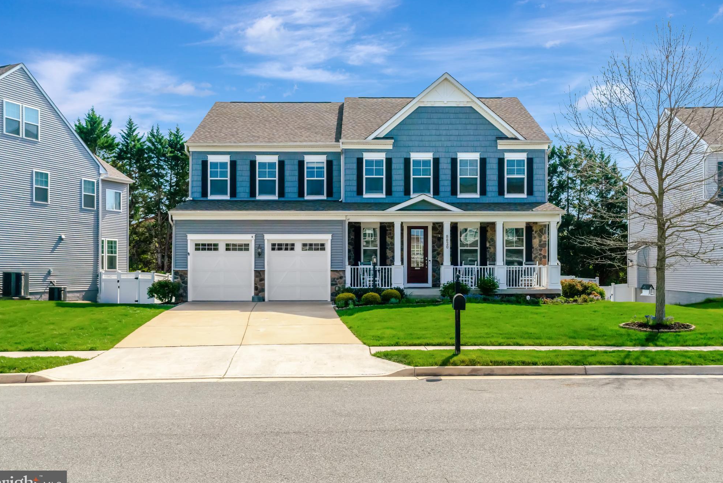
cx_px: 360
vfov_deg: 43.6
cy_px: 248
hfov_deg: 61.9
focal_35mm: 30
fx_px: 603
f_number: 7.1
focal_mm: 29
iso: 1250
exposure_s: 1/5000
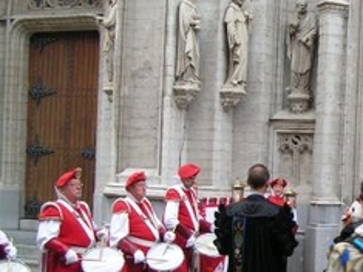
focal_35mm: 81
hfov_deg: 22.9
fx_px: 849
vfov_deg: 18.2
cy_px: 177
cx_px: 382
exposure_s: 1/50
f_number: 3.2
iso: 50
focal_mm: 6.3
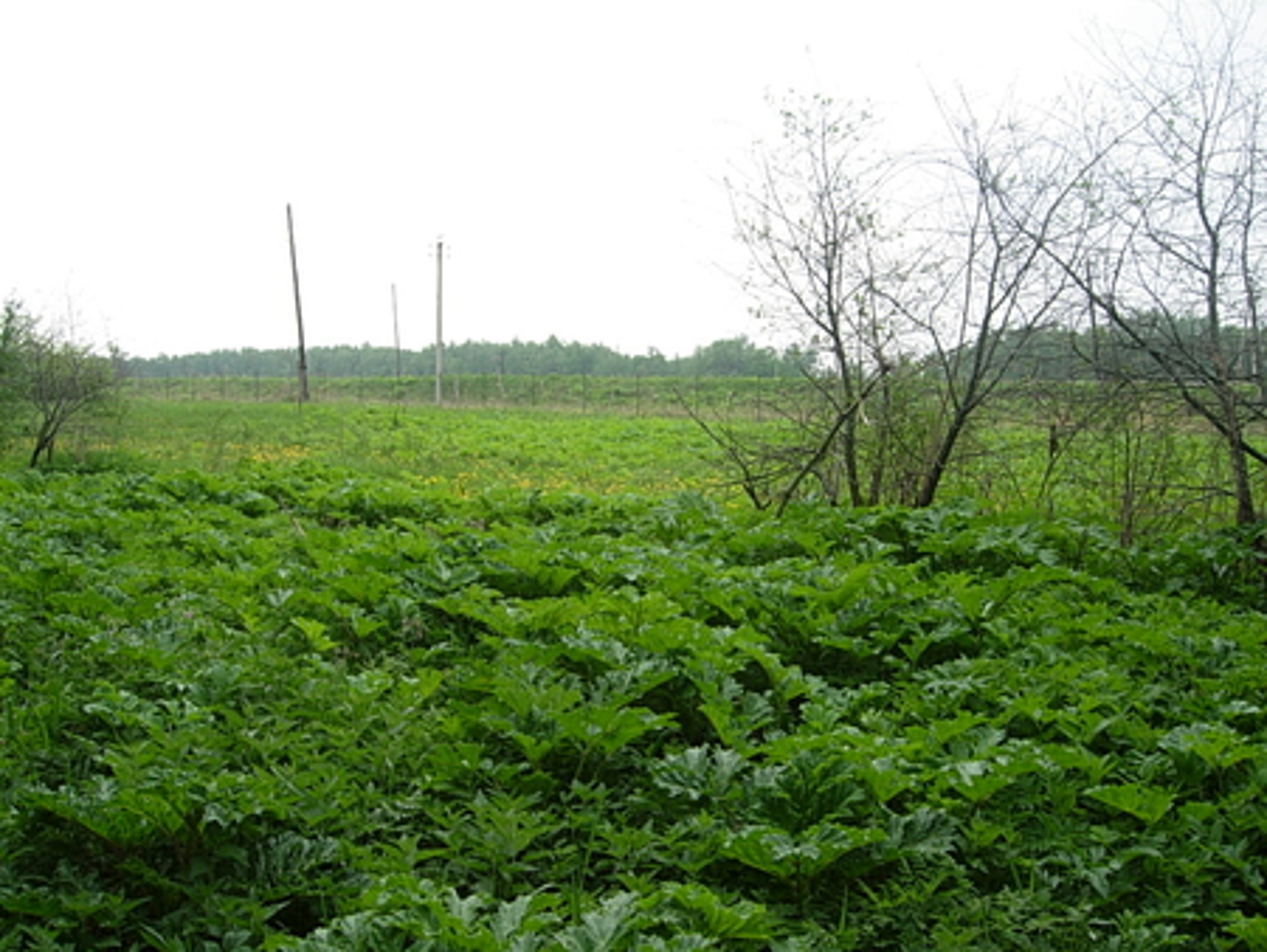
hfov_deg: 51.3
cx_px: 634
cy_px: 476
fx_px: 1318
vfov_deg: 39.7
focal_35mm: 36
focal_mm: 7.5
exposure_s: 1/209
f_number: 4.3
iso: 50
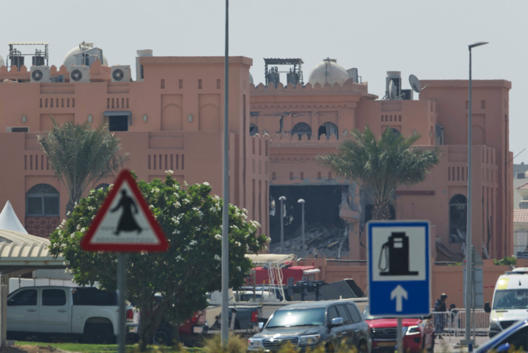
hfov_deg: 3.4
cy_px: 176
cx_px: 264
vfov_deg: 2.3
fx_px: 8807
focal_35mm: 600
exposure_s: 1/500
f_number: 6.3
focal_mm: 400
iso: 200
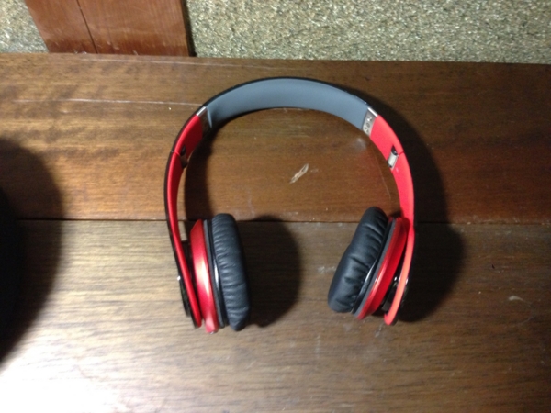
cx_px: 276
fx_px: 525
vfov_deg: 42.9
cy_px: 206
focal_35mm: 33
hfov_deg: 55.4
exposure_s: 1/15
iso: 400
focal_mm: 4.13
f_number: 2.4
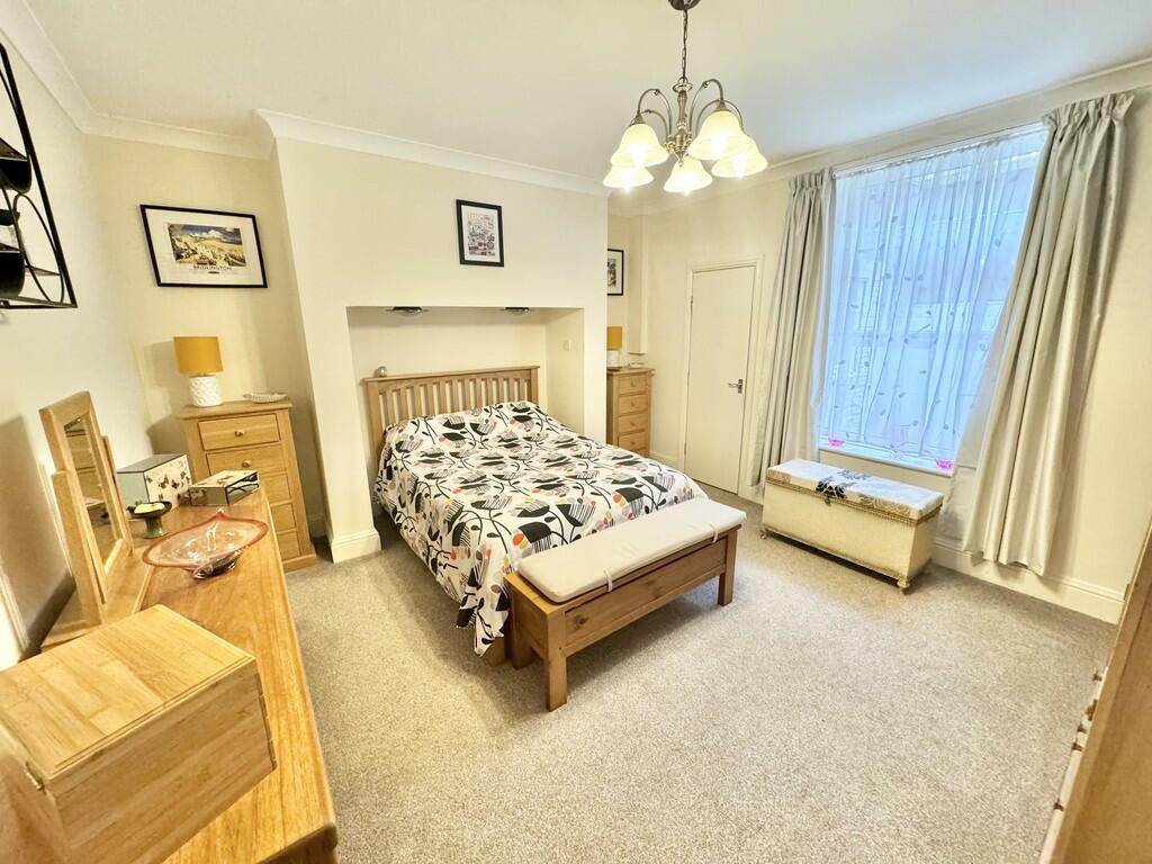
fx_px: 466
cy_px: 432
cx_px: 576
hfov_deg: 102.1
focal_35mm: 14
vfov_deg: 85.7
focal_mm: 2.22
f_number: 2.2
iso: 400
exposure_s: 1/50
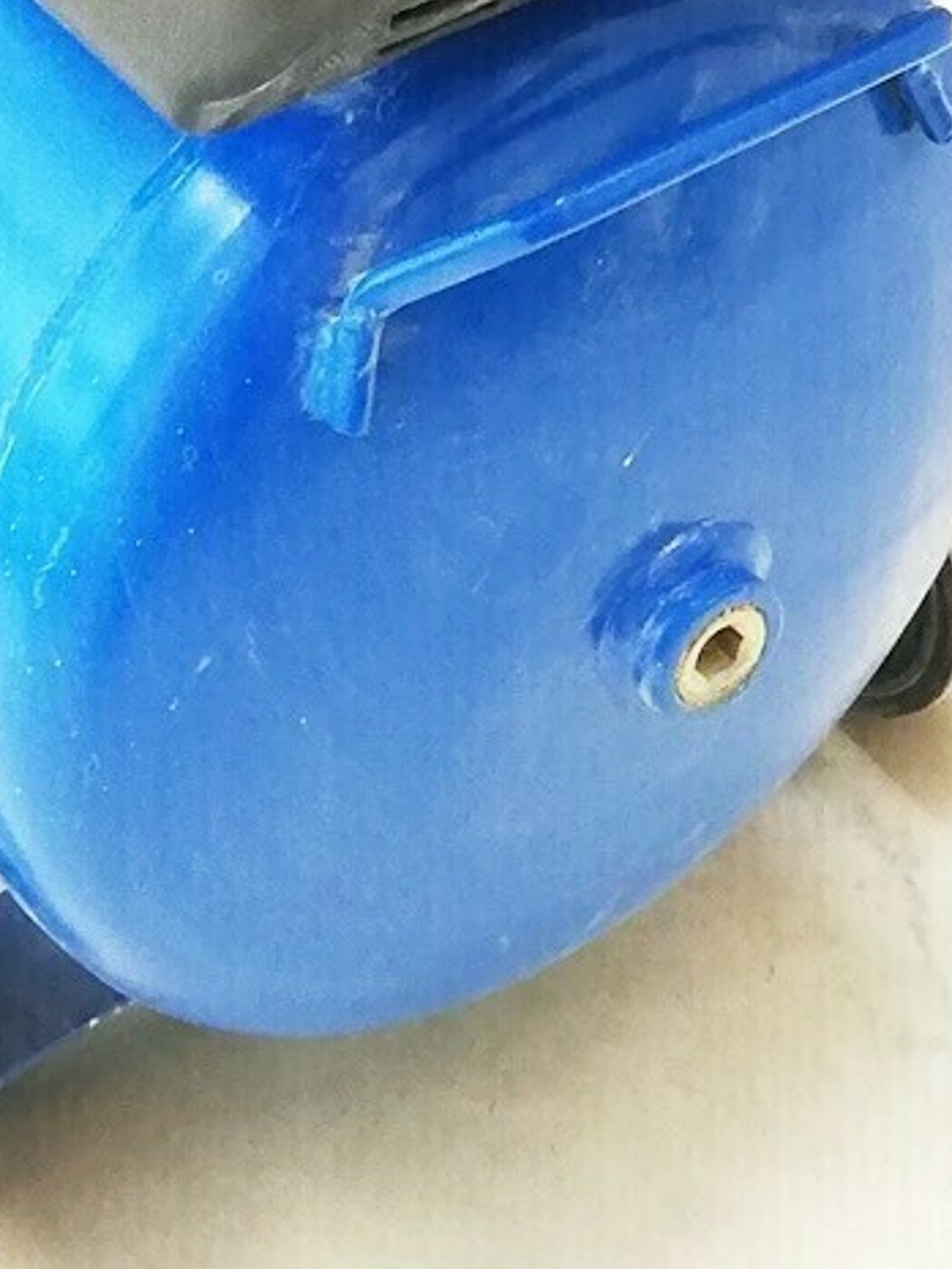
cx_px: 180
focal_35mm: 99
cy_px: -344
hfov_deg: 14.9
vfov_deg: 18.5
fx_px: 3629
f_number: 2.2
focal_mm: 3.81
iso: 250
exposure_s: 1/33.3
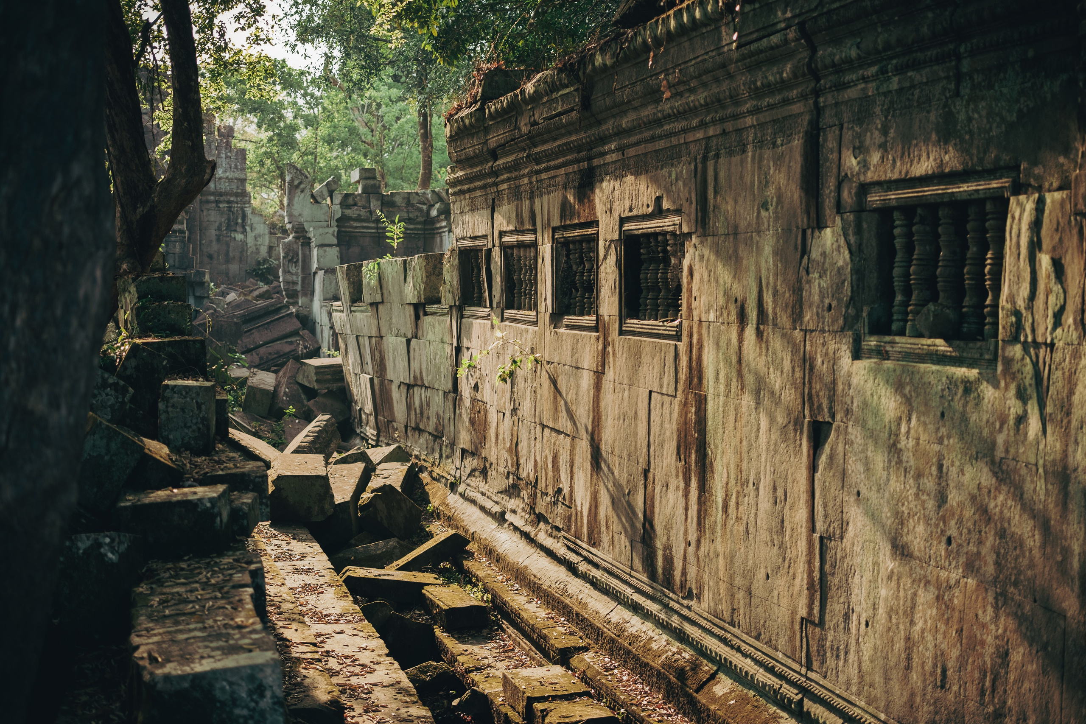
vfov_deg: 27.0
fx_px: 1508
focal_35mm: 50
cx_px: 543
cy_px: 362
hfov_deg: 39.6
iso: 160
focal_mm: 33
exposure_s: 1/400
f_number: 1.4
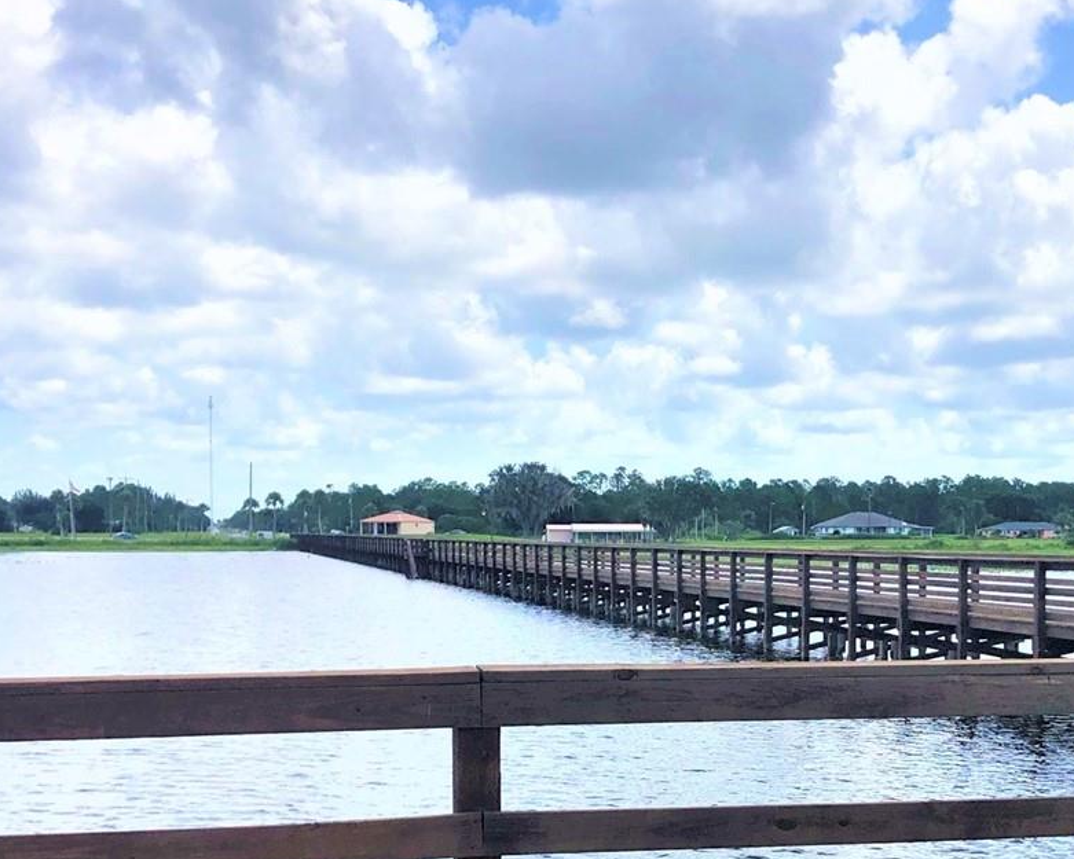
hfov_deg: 33.3
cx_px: 718
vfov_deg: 26.7
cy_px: 682
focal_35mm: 56
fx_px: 1780
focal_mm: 3.99
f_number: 1.8
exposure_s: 1/2825
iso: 20
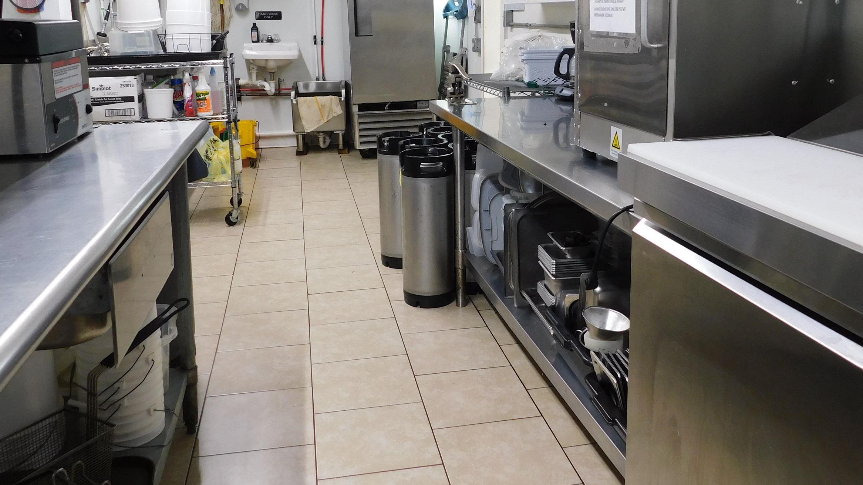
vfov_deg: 35.1
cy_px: 143
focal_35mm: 33
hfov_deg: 59.5
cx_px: 445
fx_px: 755
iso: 140
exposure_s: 1/30
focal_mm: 4
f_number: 3
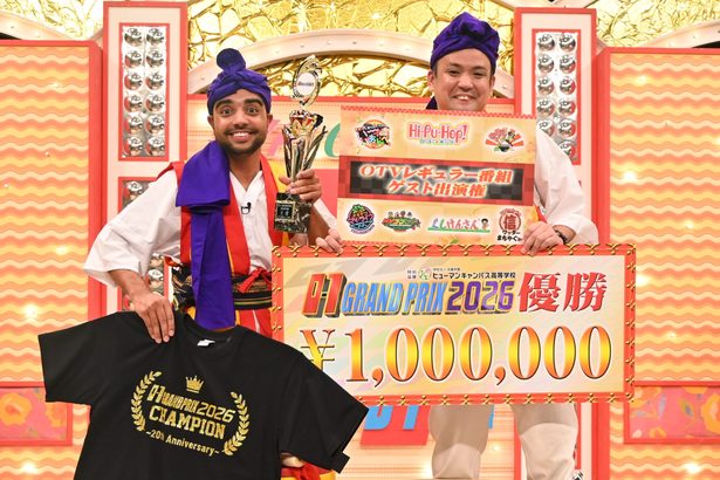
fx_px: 765
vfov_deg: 34.8
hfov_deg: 50.4
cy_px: 240
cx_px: 360
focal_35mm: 38
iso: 720
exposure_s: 1/125
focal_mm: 25.5
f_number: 3.8
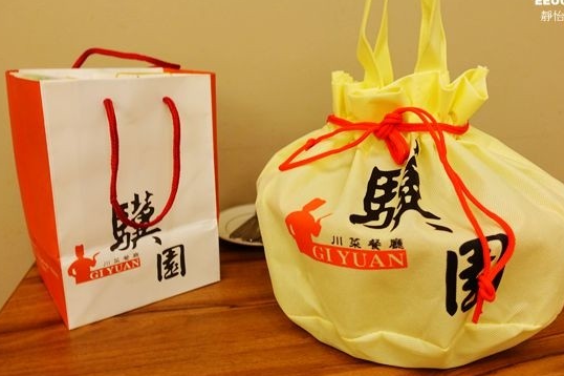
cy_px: 154
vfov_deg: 44.7
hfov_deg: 63.5
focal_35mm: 29
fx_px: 454
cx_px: 310
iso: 320
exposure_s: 1/30
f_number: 1.8
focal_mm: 8.8
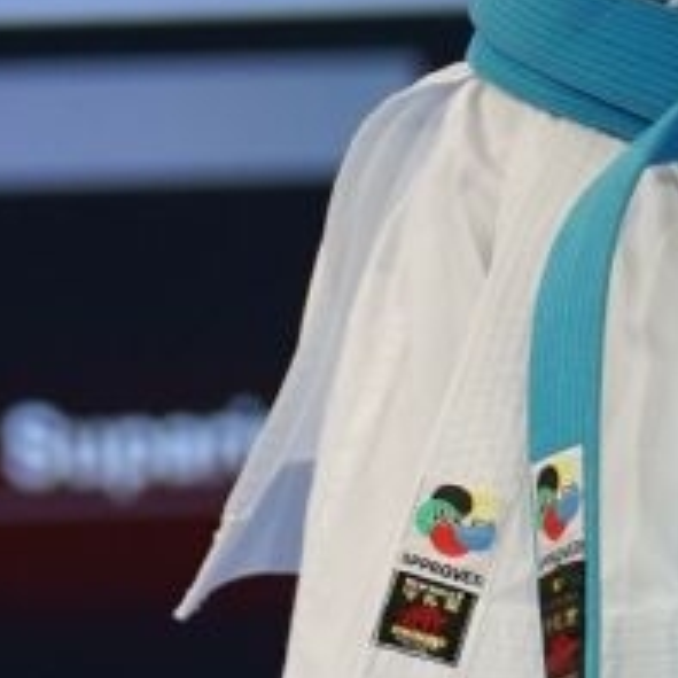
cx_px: 743
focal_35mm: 1258
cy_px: 279
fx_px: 27877
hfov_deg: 1.4
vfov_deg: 1.4
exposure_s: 1/400
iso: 640
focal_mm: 162
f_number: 2.8
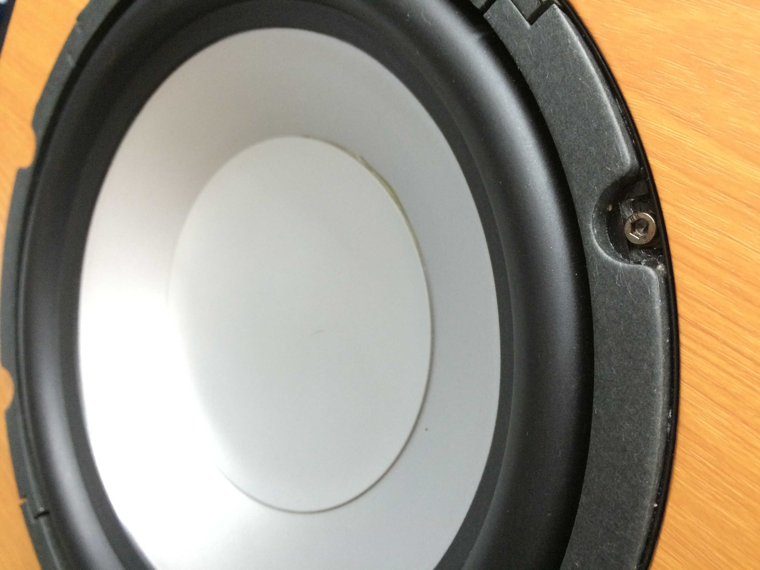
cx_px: 380
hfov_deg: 61.7
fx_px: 637
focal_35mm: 29
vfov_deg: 48.2
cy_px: 285
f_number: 2.2
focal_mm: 4.15
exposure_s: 1/25
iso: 320
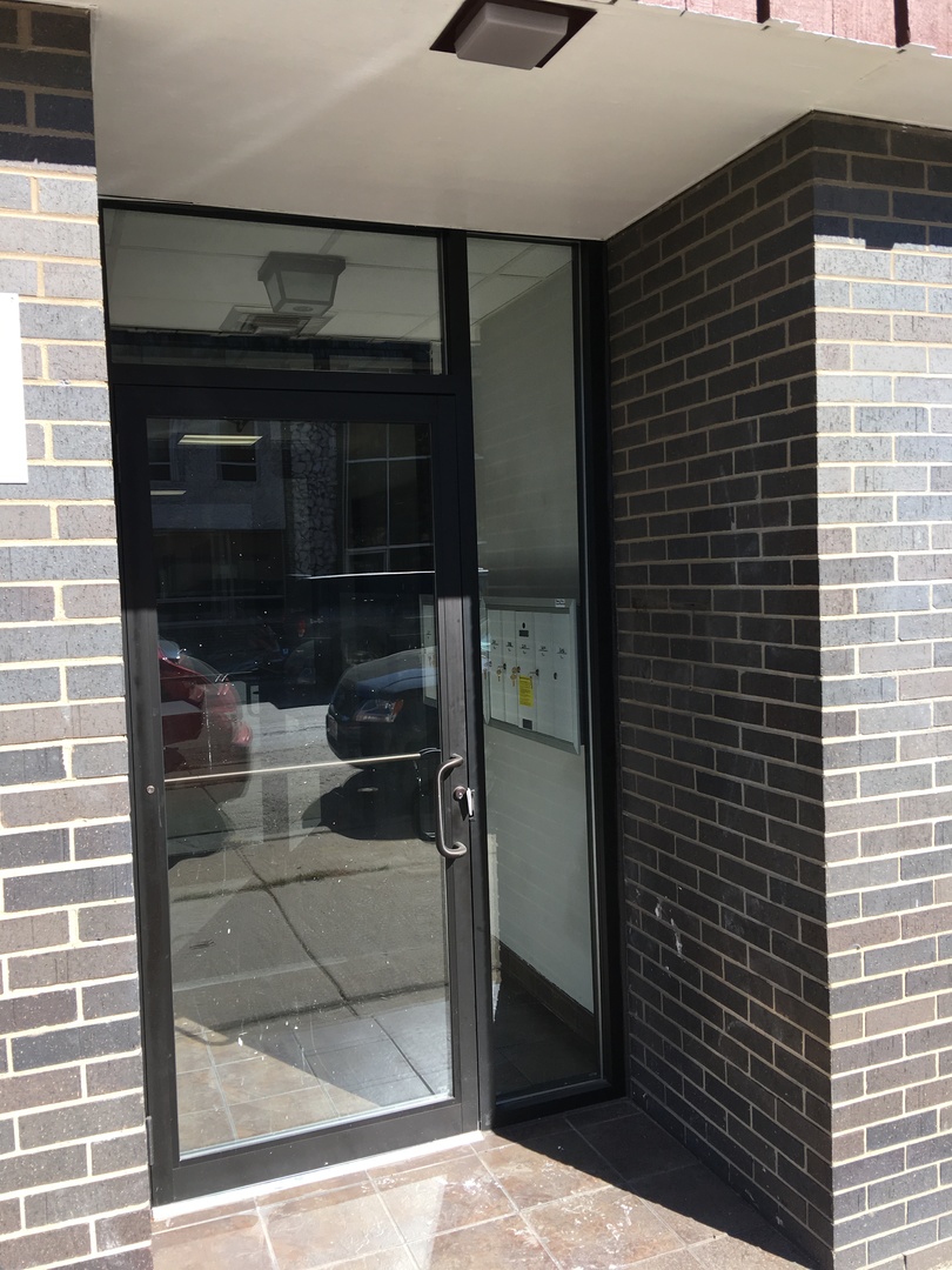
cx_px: 476
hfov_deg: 48.2
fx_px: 1063
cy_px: 635
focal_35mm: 29
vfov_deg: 61.7
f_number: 2.2
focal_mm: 4.15
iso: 25
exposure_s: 1/610
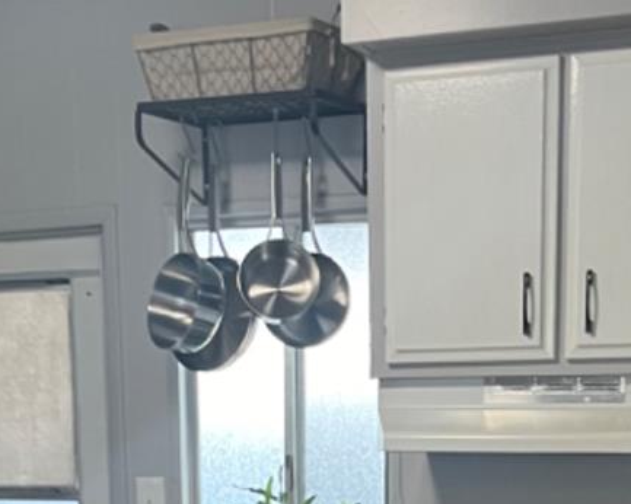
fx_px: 1643
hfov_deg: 21.7
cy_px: 741
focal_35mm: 88
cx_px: 321
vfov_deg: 16.1
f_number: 1.6
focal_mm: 5.1
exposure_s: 1/60
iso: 100
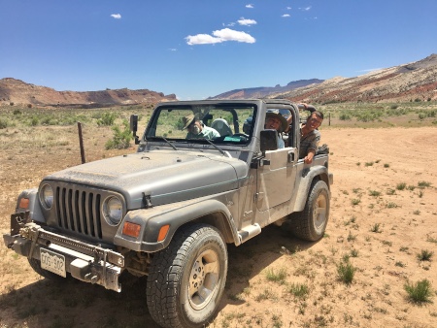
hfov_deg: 61.6
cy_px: 164
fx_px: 366
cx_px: 218
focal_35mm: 29
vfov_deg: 48.3
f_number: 2.2
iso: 25
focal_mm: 4.15
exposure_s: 1/2404
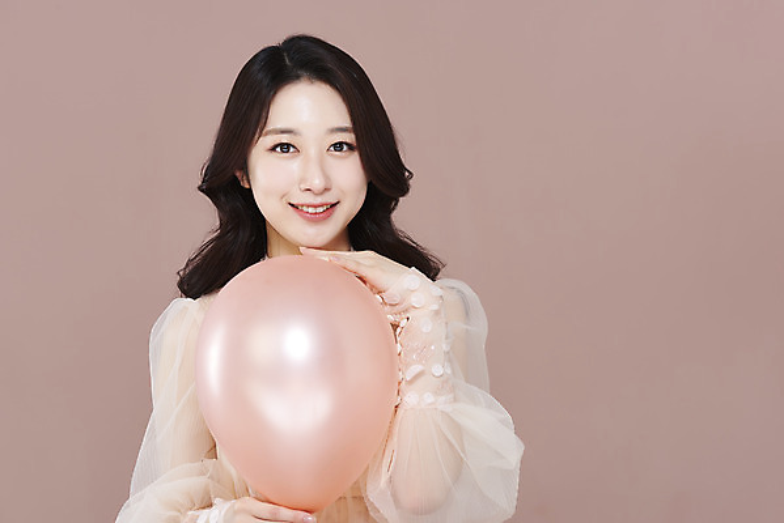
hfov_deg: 19.4
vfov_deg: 13.1
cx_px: 392
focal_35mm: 105
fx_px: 2288
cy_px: 262
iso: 64
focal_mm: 105
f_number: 11
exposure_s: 1/125
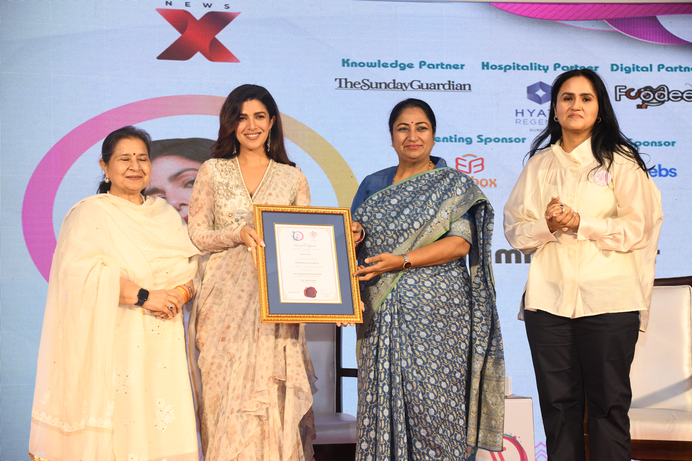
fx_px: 1192
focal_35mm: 62
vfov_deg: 21.9
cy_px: 230
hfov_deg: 32.4
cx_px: 346
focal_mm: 62
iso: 1250
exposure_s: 1/125
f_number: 5
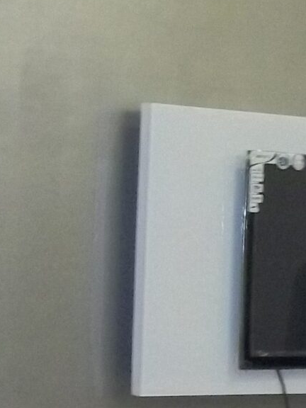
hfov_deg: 8.7
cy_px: 387
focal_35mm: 160
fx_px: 1886
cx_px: 637
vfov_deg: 12.2
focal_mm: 6.5
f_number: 3.1
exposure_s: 1/30
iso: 320
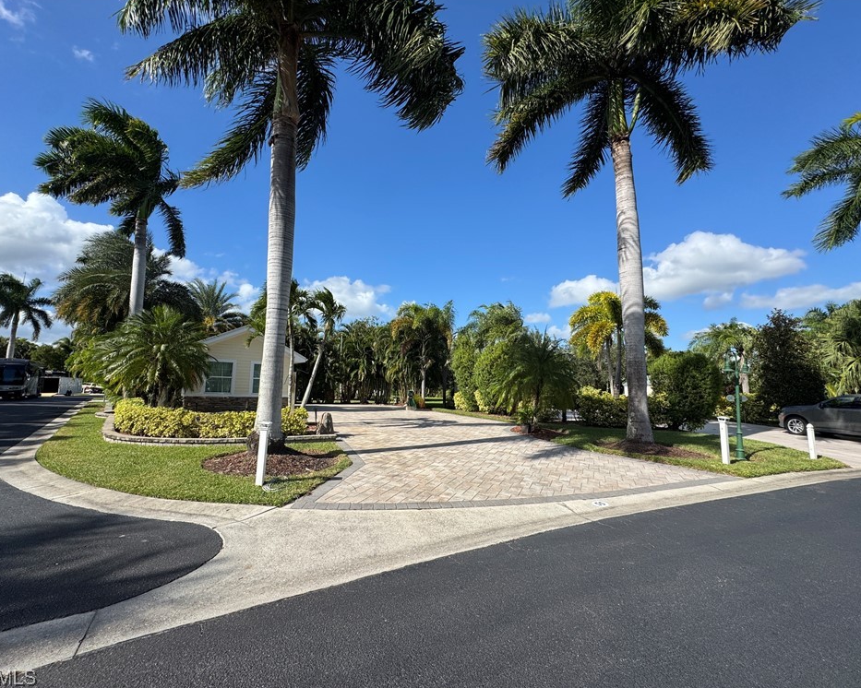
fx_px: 382
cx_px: 421
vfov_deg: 84.0
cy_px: 344
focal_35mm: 15
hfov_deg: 96.8
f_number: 2.2
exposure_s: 1/1976
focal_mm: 2.22
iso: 40
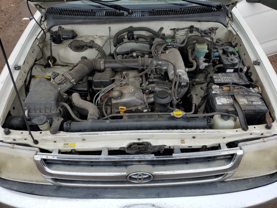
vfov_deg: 53.1
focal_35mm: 26
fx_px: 208
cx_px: 138
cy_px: 104
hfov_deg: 67.3
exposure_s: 1/556
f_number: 1.5
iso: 50
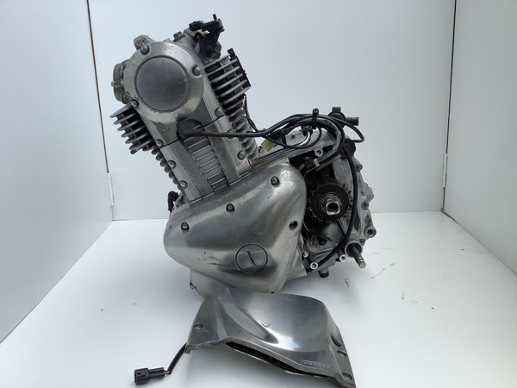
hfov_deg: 58.4
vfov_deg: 45.4
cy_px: 194
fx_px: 463
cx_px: 258
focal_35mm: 31
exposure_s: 1/362
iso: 25
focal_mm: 3.3
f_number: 2.4
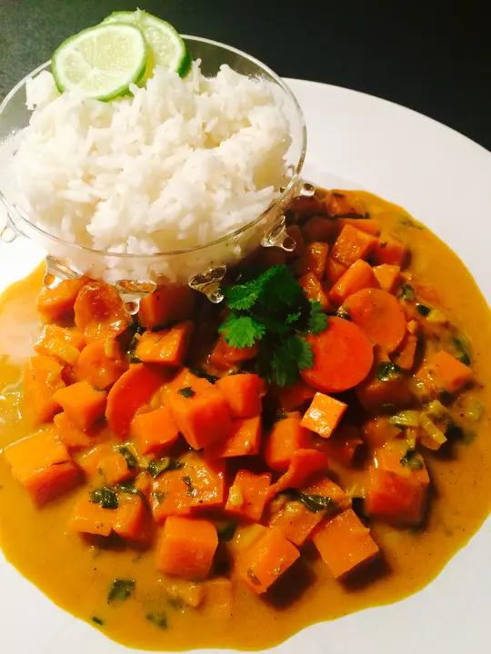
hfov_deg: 48.2
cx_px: 246
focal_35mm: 29
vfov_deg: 61.7
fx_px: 548
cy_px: 327
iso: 200
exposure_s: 1/33
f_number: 2.2
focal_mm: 4.15
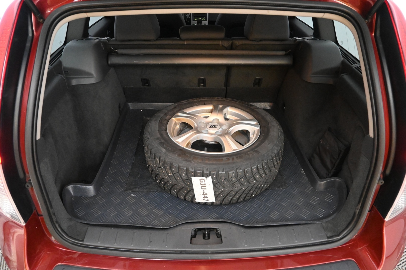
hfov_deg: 73.7
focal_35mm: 24
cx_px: 203
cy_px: 135
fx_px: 271
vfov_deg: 53.1
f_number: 5.6
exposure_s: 1/50
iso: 6400
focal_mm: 16
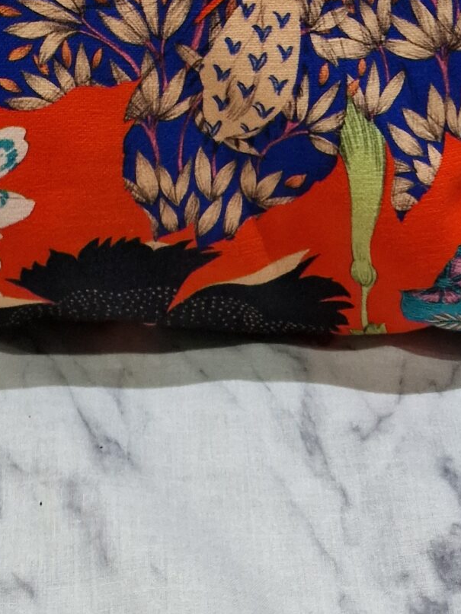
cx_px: 135
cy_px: -310
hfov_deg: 20.1
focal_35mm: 73
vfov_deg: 22.1
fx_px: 1297
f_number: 1.8
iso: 500
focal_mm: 6.4
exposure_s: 1/50
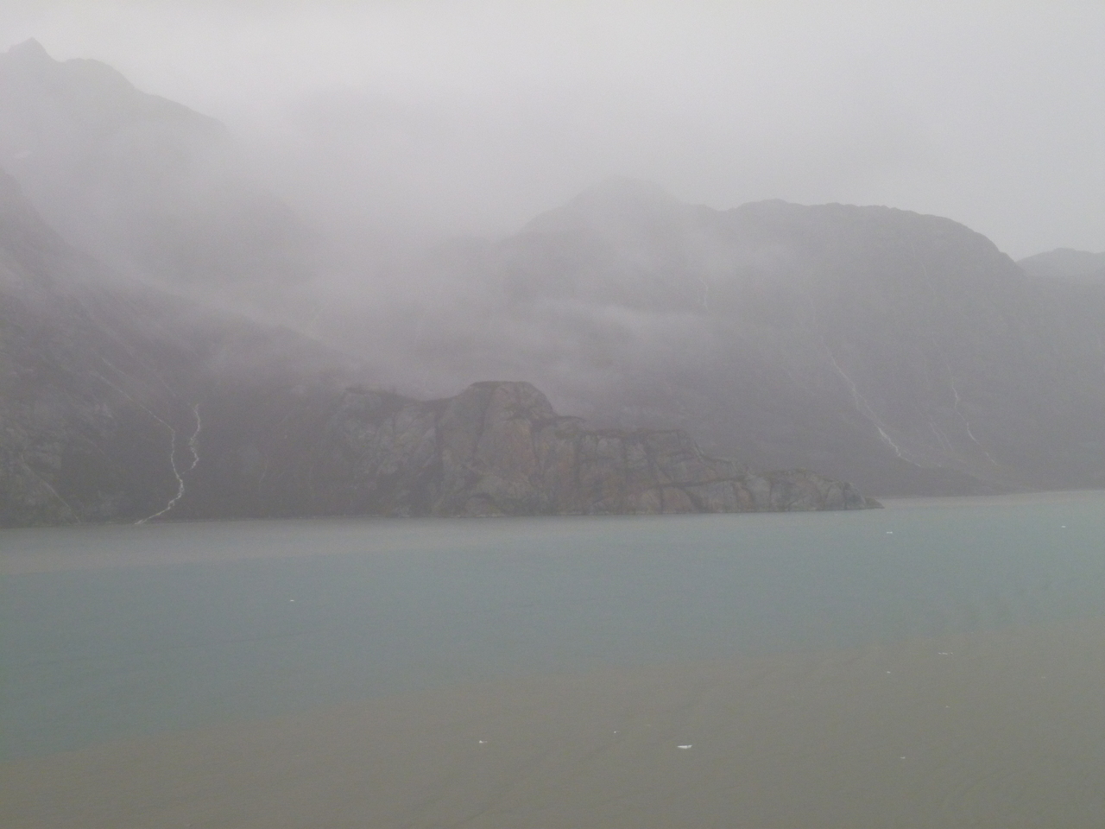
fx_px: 1341
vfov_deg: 34.3
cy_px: 414
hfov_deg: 44.8
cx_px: 552
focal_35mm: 42
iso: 200
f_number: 4.1
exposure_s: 1/40
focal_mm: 7.6
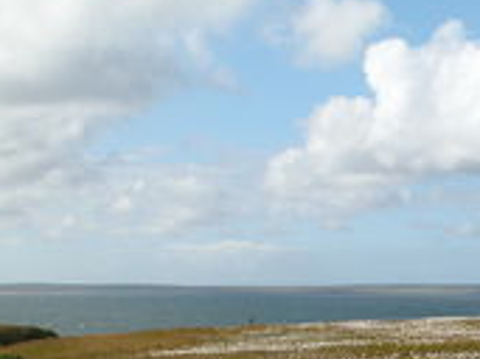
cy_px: 292
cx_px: 511
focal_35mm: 82
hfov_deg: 22.7
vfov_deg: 17.8
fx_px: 1136
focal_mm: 8.9
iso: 100
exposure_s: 1/347
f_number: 7.1
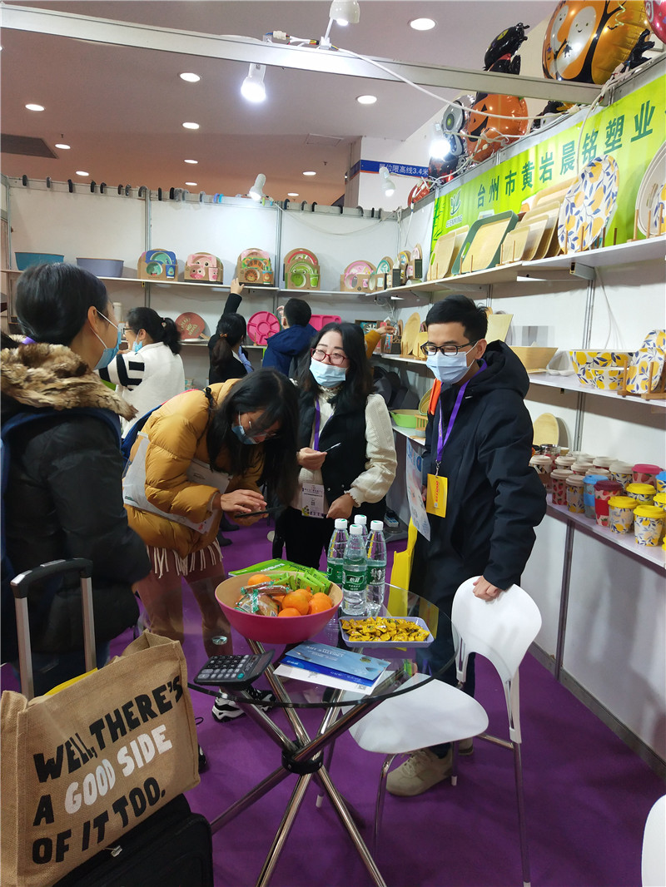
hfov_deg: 46.8
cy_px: 444
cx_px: 333
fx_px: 769
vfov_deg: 60.0
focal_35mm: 30
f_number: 1.8
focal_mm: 3.95
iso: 130
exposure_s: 1/50
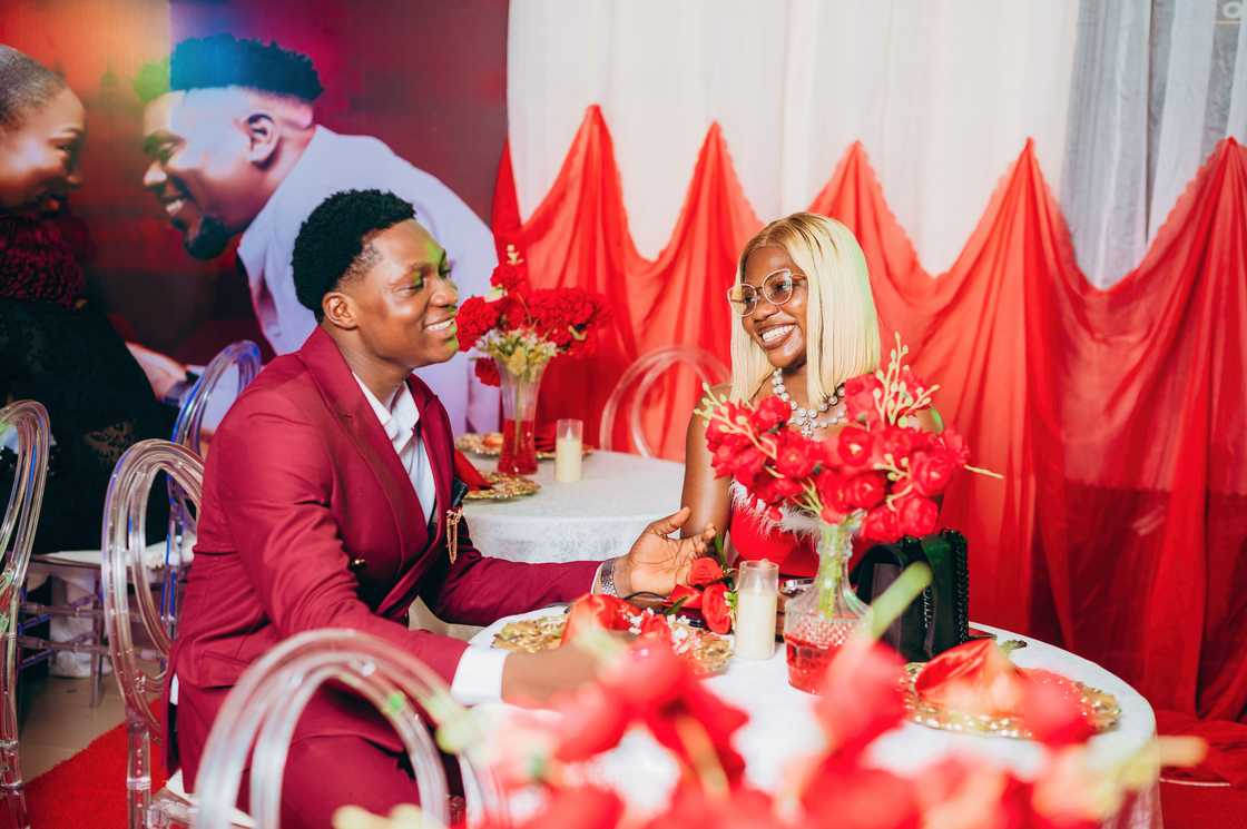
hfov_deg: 39.6
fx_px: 1731
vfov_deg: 27.0
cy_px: 414
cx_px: 624
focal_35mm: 50
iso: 125
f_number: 2.5
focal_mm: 50
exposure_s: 1/125
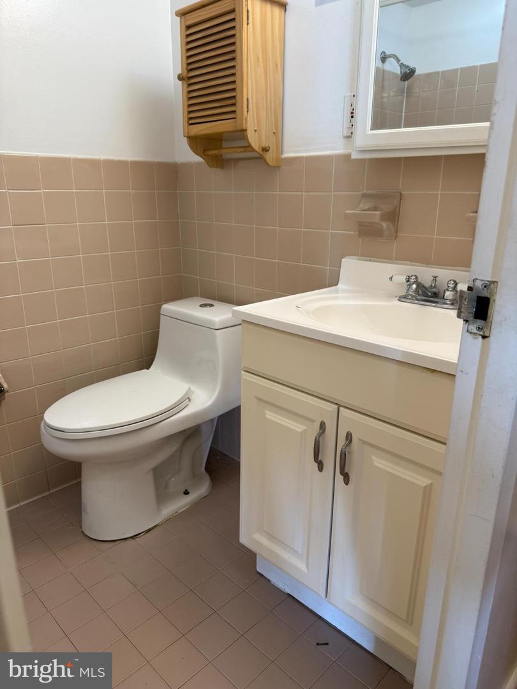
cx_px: 258
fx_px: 478
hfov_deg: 56.8
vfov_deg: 71.6
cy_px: 344
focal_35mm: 24
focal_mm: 6.76
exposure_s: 1/60
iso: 125
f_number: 1.78
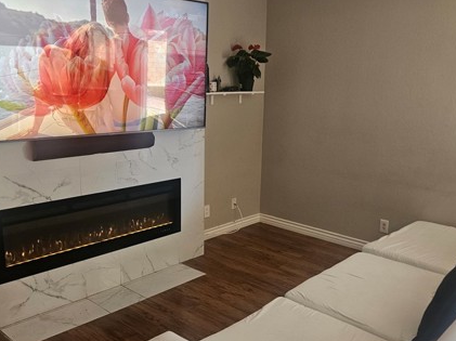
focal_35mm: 35
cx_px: 244
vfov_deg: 40.6
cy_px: 178
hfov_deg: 52.6
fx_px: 461
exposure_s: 1/120
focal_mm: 5.4
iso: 400
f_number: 1.8
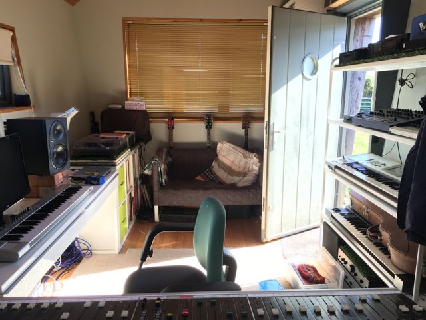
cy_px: 160
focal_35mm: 29
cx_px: 213
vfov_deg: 48.2
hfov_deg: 61.7
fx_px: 357
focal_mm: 4.15
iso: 25
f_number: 2.2
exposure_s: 1/50
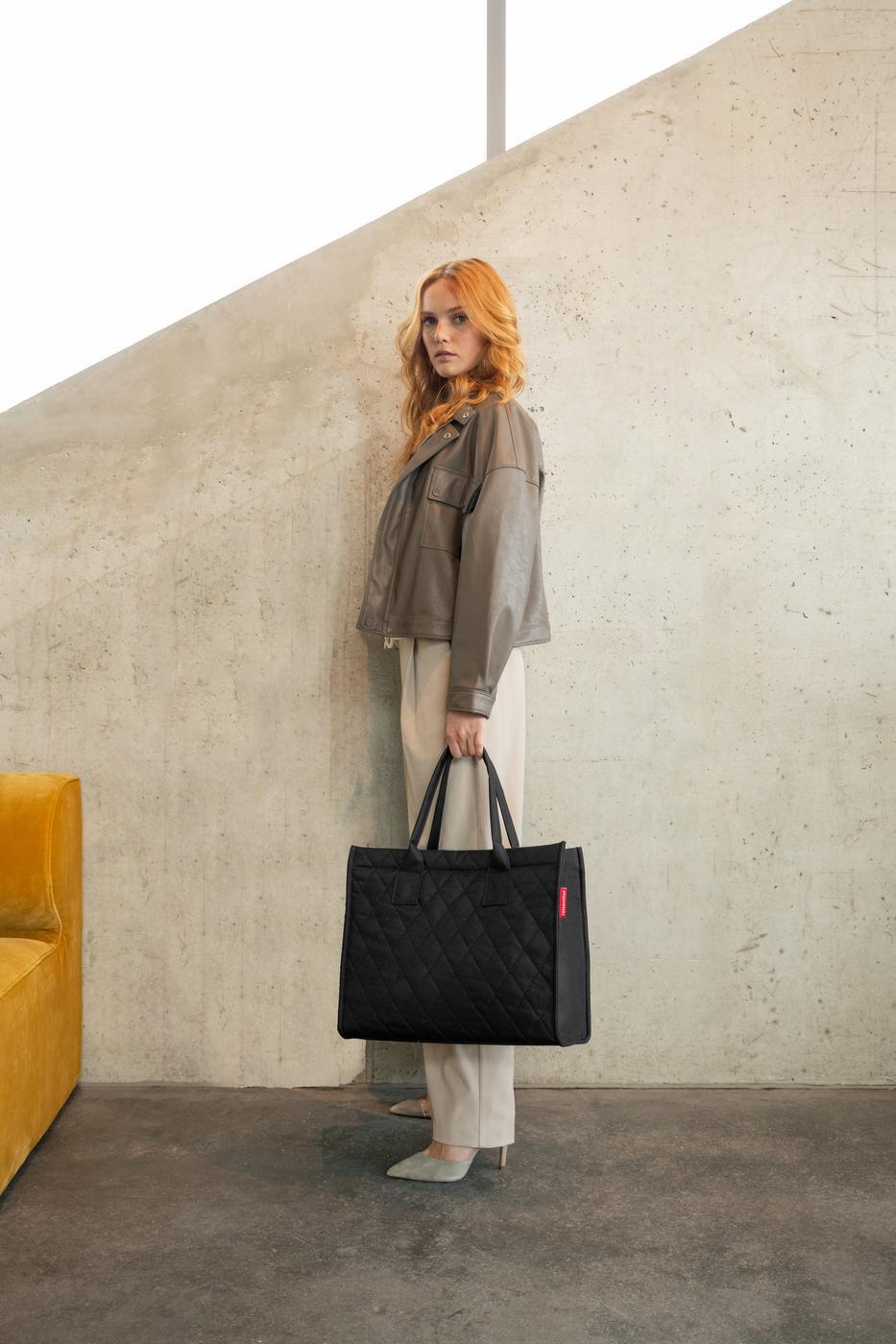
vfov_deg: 55.8
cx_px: 448
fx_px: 1270
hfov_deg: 38.9
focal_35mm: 34
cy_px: 672
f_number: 5
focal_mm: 34
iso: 1250
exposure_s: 1/160
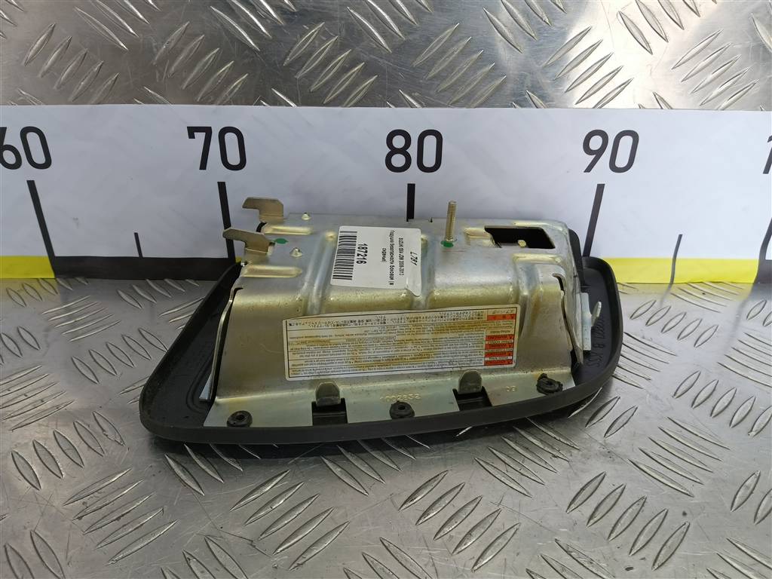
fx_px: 602
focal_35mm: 27
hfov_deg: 65.3
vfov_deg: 51.4
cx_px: 386
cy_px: 290
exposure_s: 1/100
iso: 90
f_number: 1.6
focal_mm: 4.11
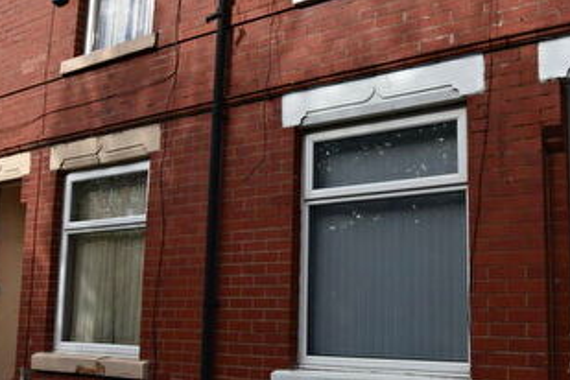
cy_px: 235
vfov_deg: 38.7
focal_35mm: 34
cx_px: 397
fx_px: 538
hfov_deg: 54.2
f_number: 8
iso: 100
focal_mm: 10
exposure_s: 1/250
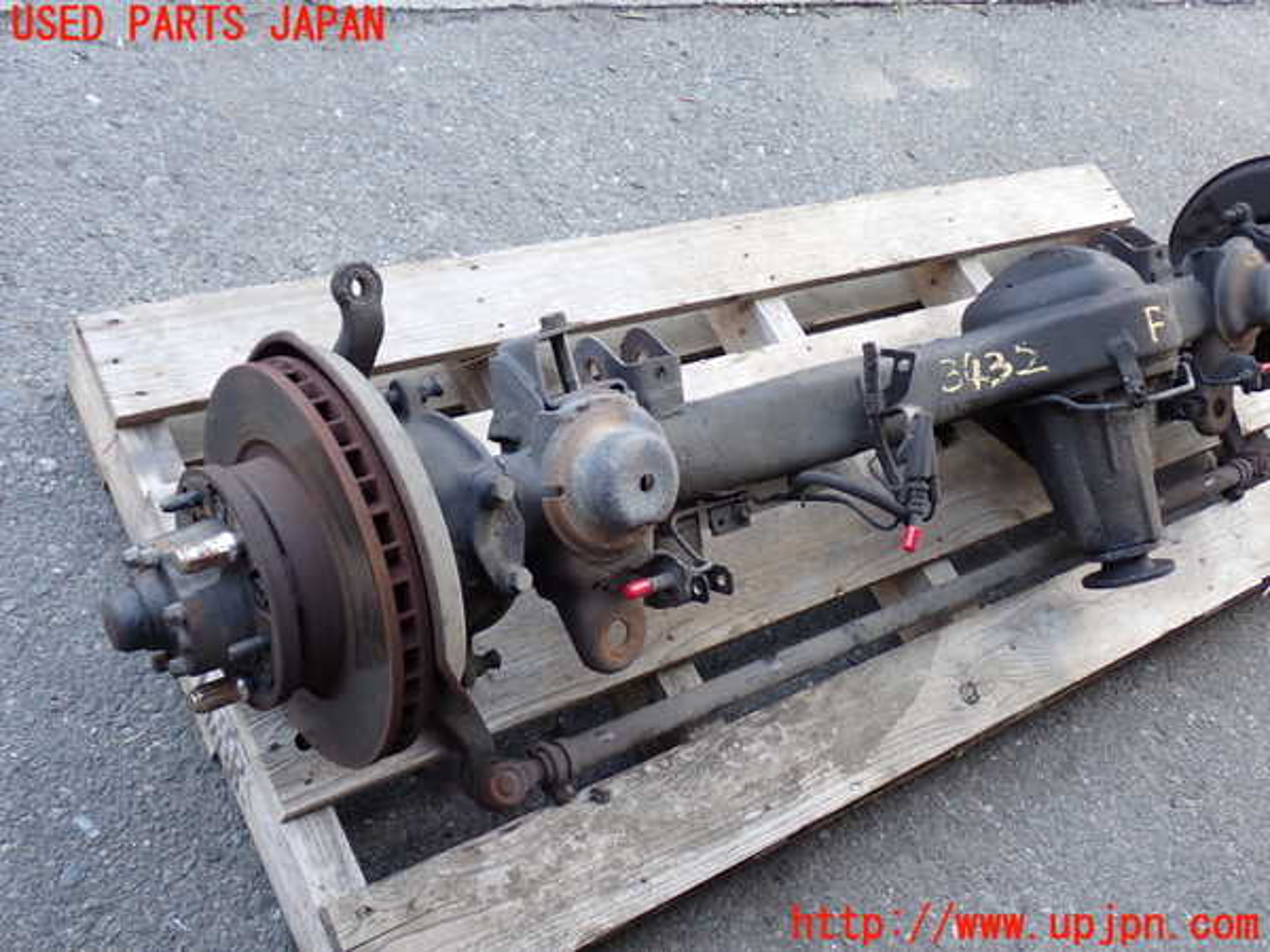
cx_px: 635
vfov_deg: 39.7
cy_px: 476
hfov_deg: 51.4
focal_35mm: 36
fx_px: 1321
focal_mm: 6.37
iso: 200
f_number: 2.5
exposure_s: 1/80
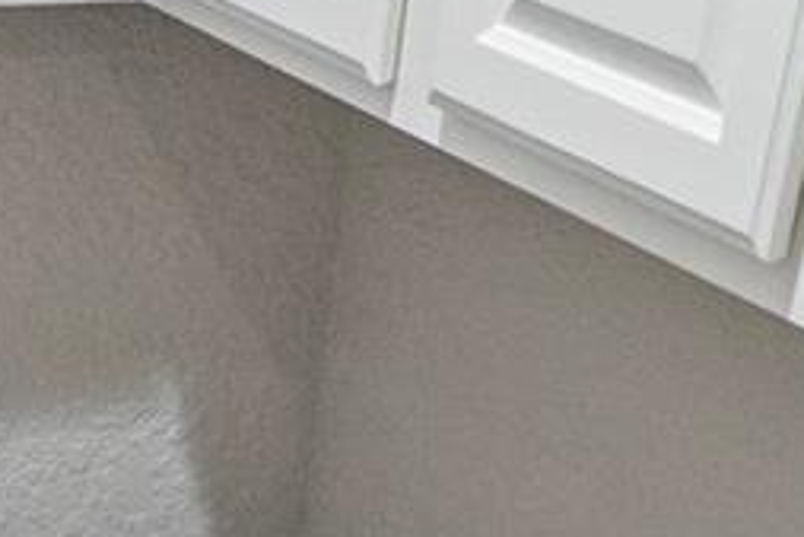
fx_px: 2327
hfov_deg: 19.1
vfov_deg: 11.7
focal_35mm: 104
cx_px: 32
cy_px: 1087
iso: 1600
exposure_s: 1/200
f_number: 2.8
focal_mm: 11
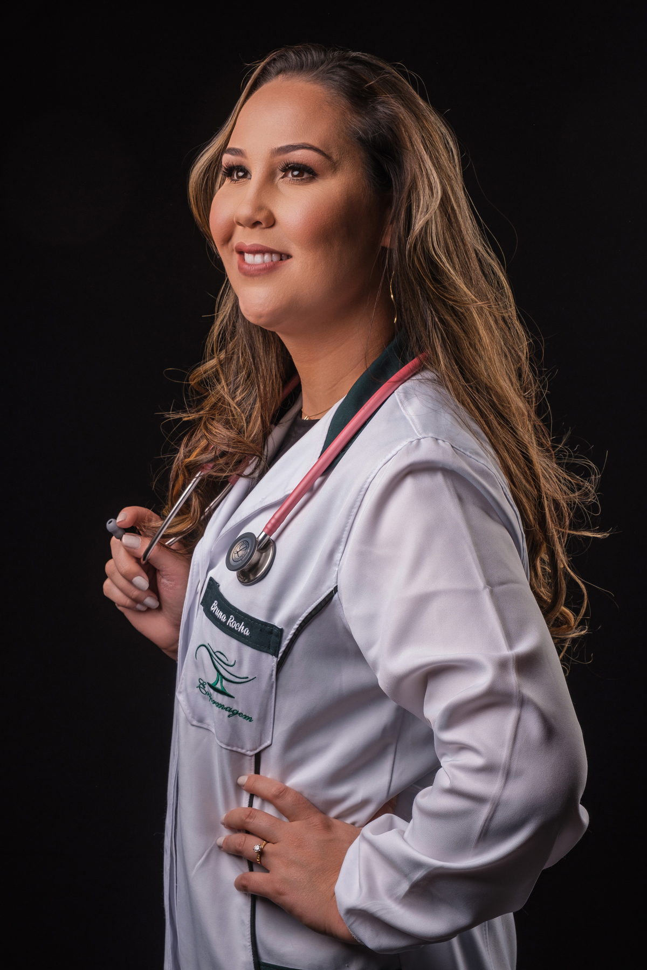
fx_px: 1887
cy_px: 485
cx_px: 324
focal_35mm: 70
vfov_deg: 28.8
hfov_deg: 19.5
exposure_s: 1/100
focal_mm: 46.6
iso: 200
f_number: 10
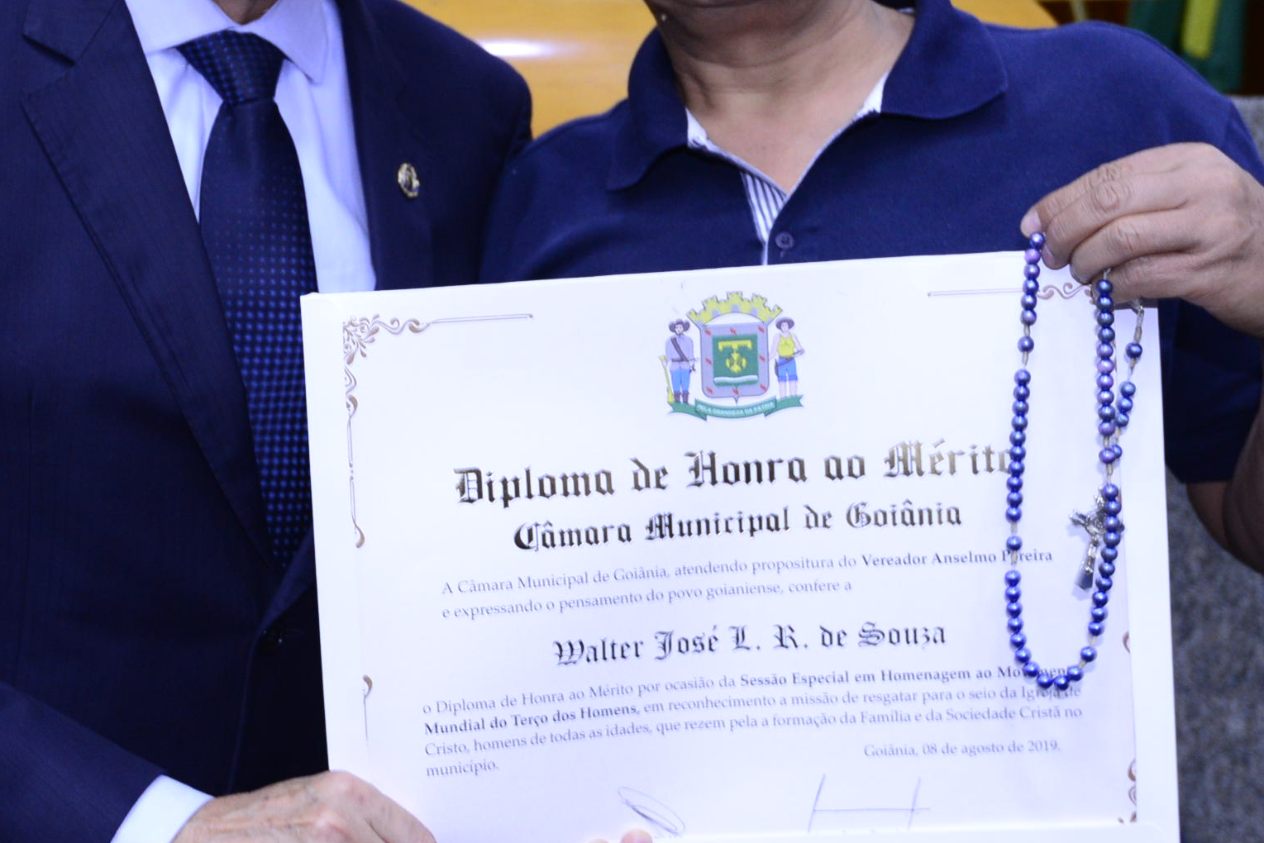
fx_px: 2142
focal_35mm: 61
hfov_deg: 32.7
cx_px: 479
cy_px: 267
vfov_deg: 22.2
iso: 2000
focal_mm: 31
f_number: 5
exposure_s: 1/60
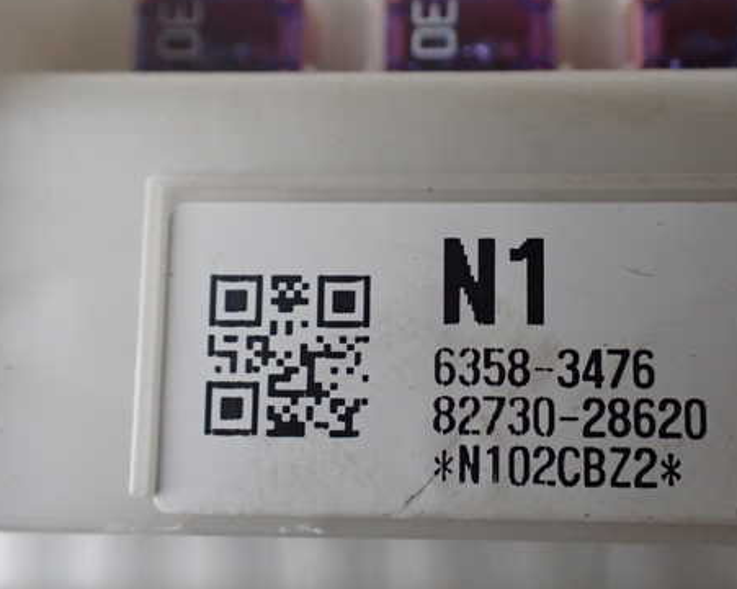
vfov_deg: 38.2
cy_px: 293
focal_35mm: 39
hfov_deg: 46.5
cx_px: 454
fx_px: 850
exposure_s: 1/125
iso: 640
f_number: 2.3
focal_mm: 5.4
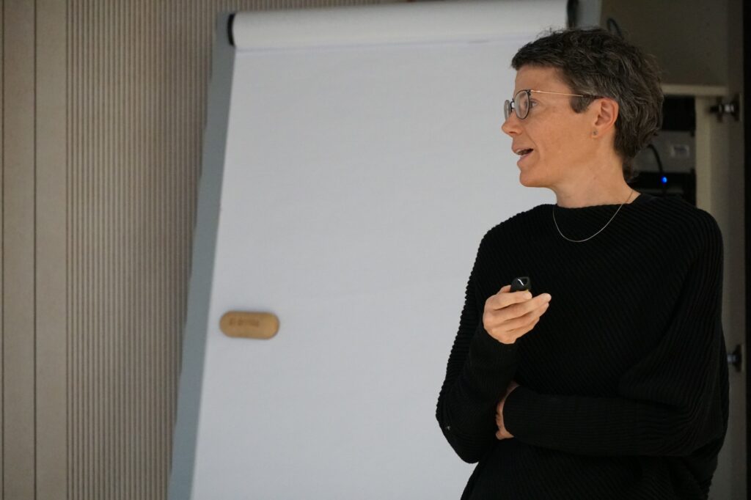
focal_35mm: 192
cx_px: 376
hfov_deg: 10.7
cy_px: 250
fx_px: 4004
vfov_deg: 7.1
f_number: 5.6
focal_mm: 128
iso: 6400
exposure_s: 1/125
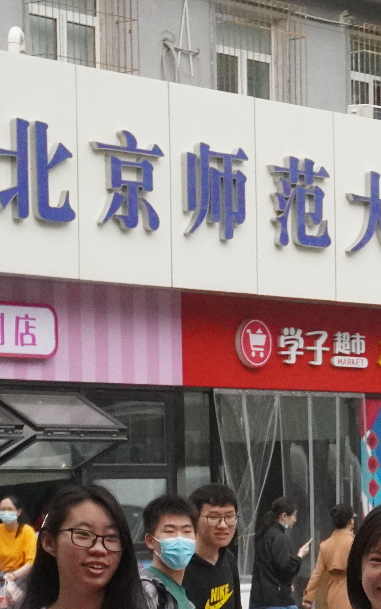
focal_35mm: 144
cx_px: 461
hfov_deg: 9.0
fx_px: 2385
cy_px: 596
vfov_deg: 14.4
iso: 6400
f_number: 6.3
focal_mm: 31
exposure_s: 1/3200
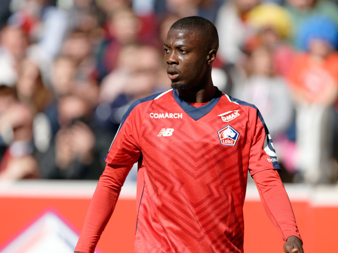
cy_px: 127
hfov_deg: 3.7
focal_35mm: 543
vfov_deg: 2.7
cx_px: 177
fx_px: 5301
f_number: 4
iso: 100
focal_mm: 500
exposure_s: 1/800
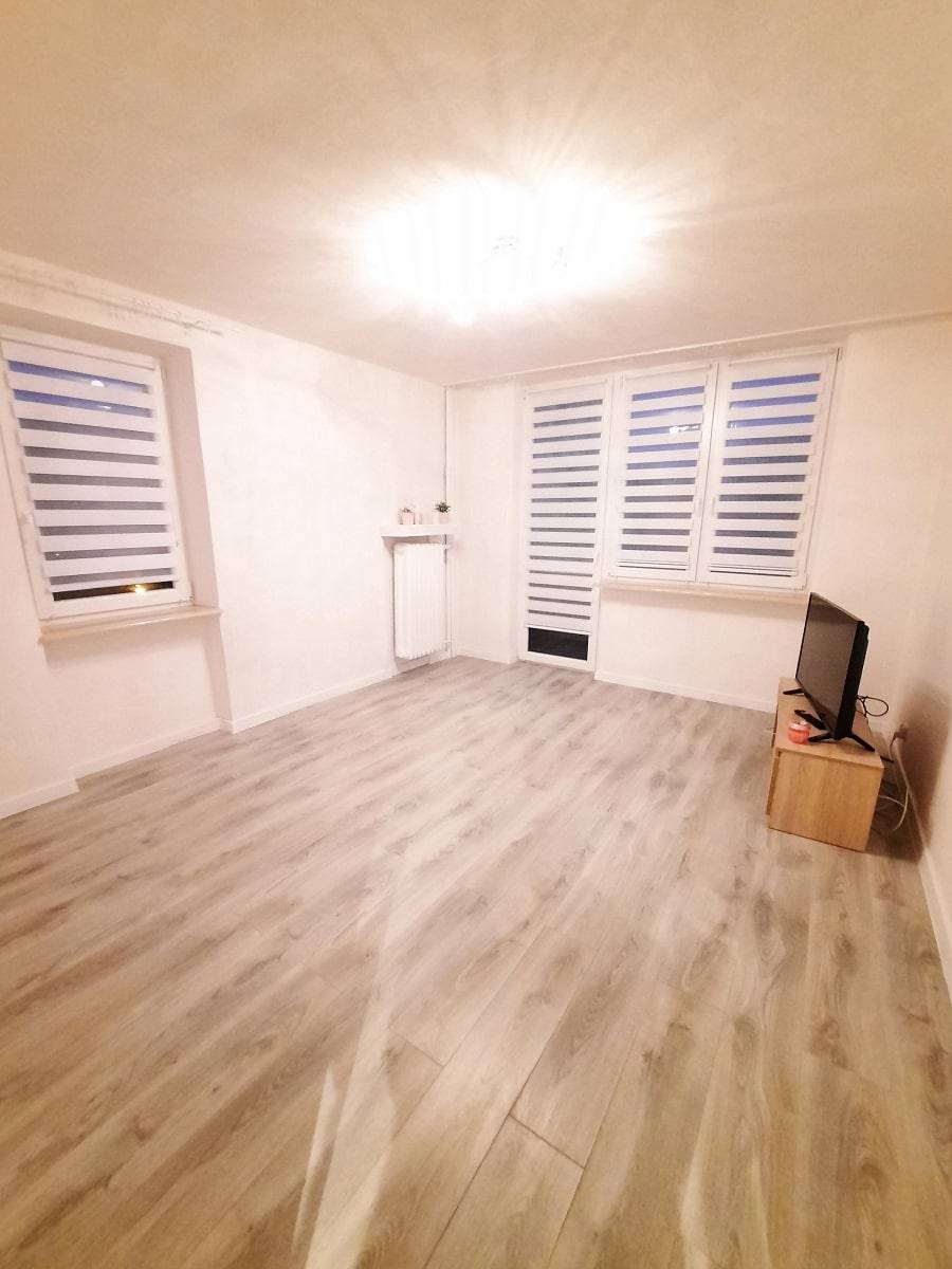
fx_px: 477
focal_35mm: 13
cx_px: 476
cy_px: 634
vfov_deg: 106.2
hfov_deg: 89.9
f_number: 2.2
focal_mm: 1.74
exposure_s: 1/17
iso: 800
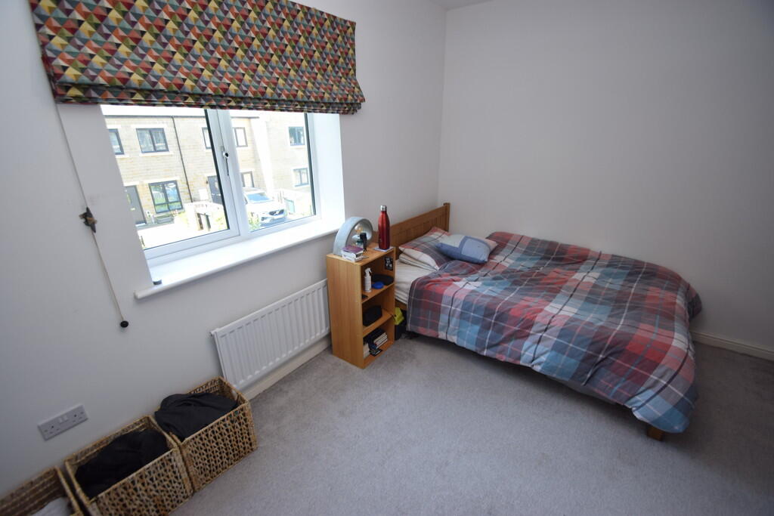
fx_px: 323
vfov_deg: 77.3
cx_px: 387
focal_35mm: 15
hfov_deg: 100.4
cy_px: 258
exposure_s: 1/80
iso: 400
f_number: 4.5
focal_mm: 10
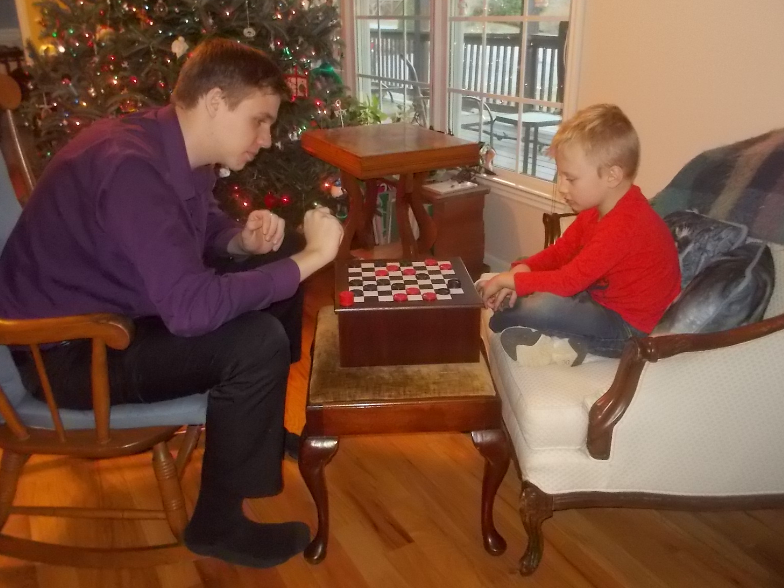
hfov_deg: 60.0
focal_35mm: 30
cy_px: 289
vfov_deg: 46.8
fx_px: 679
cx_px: 399
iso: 800
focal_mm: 4.1
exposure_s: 1/30
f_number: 3.3
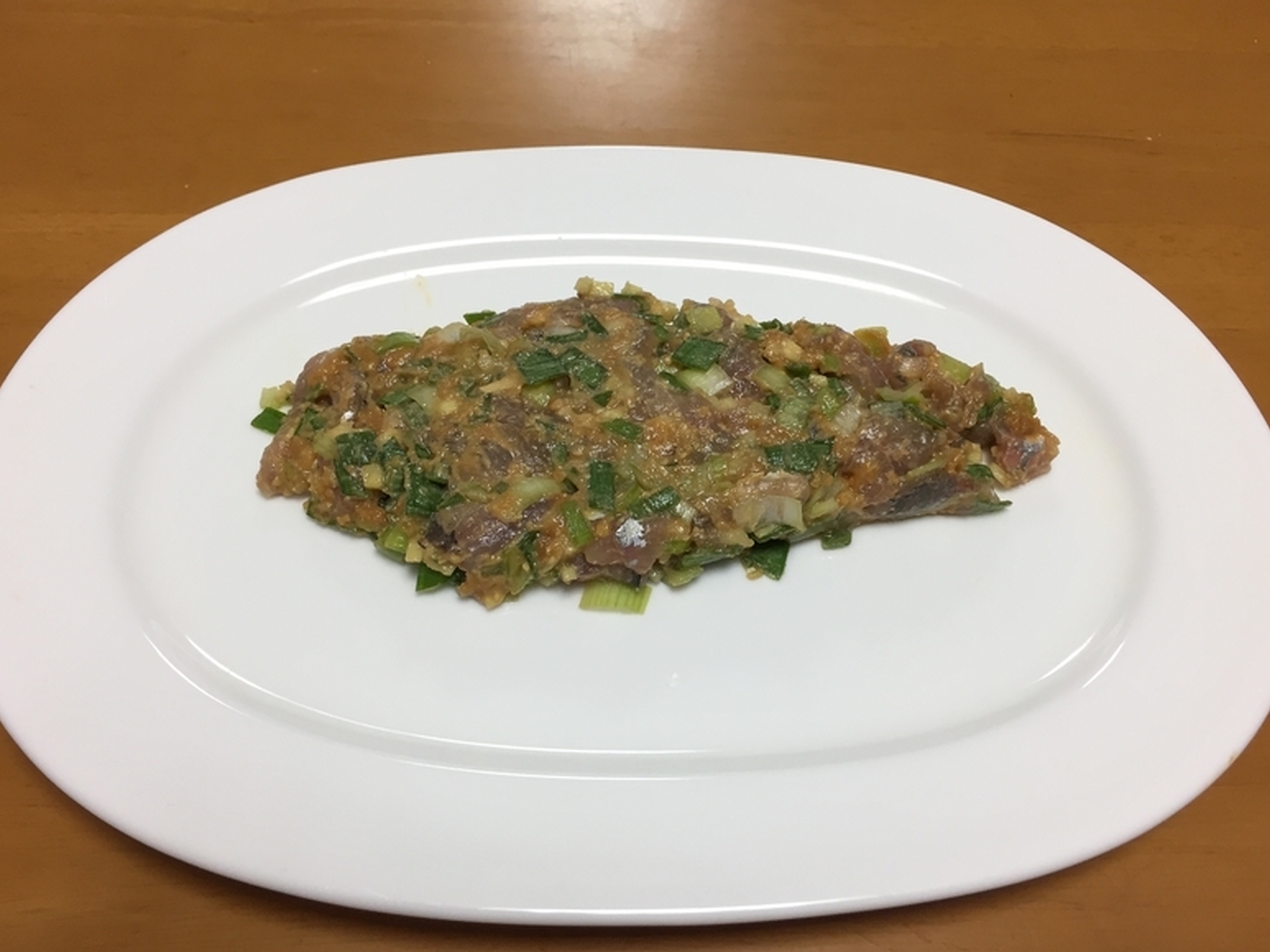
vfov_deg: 46.8
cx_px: 637
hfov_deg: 60.0
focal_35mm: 30
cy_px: 487
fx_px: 1101
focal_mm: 4.15
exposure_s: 1/33
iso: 32
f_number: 2.2
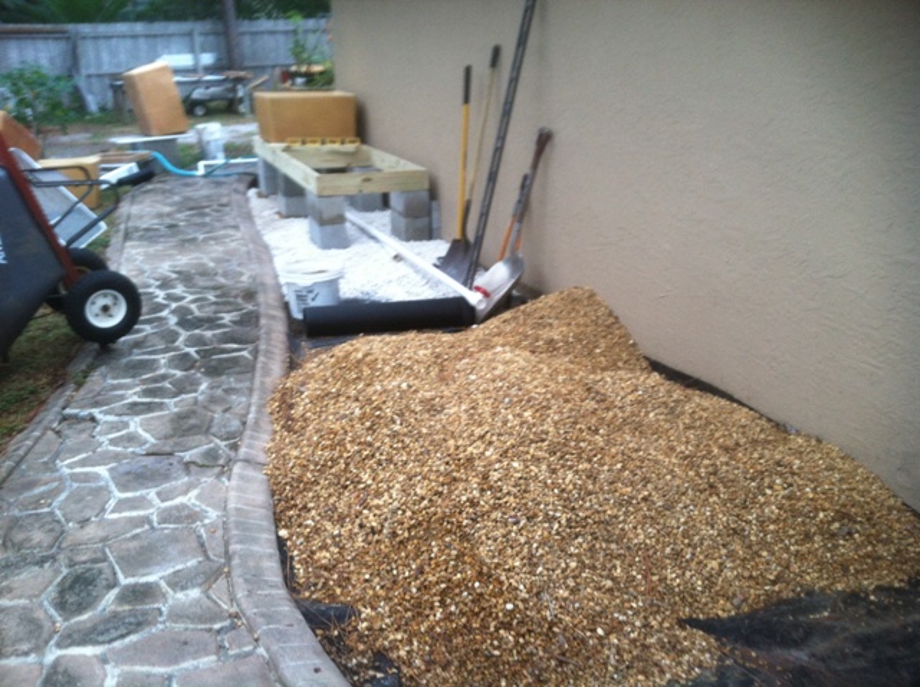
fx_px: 929
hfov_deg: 52.7
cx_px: 460
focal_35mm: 35
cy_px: 344
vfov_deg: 40.6
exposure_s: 1/15
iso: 100
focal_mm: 3.85
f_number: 2.8
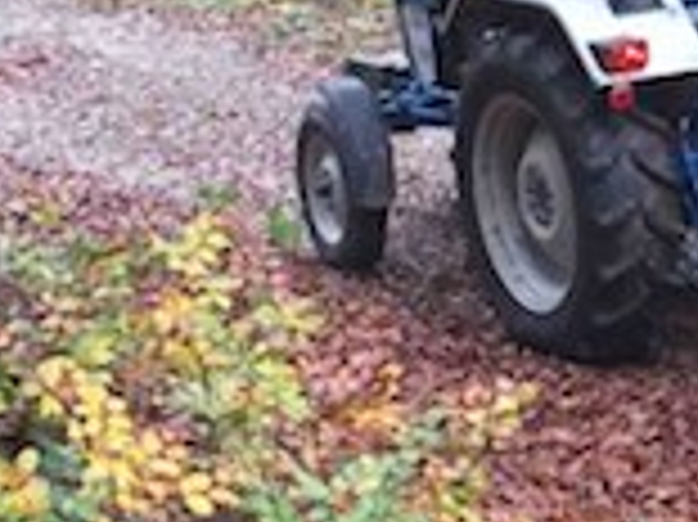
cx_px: 1153
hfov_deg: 12.3
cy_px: 135
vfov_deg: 9.9
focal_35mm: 150
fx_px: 3022
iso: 50
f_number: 2.2
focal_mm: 4.15
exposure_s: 1/33
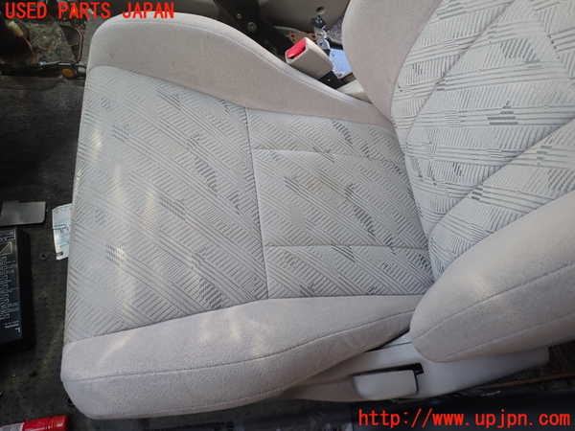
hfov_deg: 69.4
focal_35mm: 25
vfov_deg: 54.9
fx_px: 415
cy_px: 216
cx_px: 288
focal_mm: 4.5
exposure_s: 1/100
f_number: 2
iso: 100
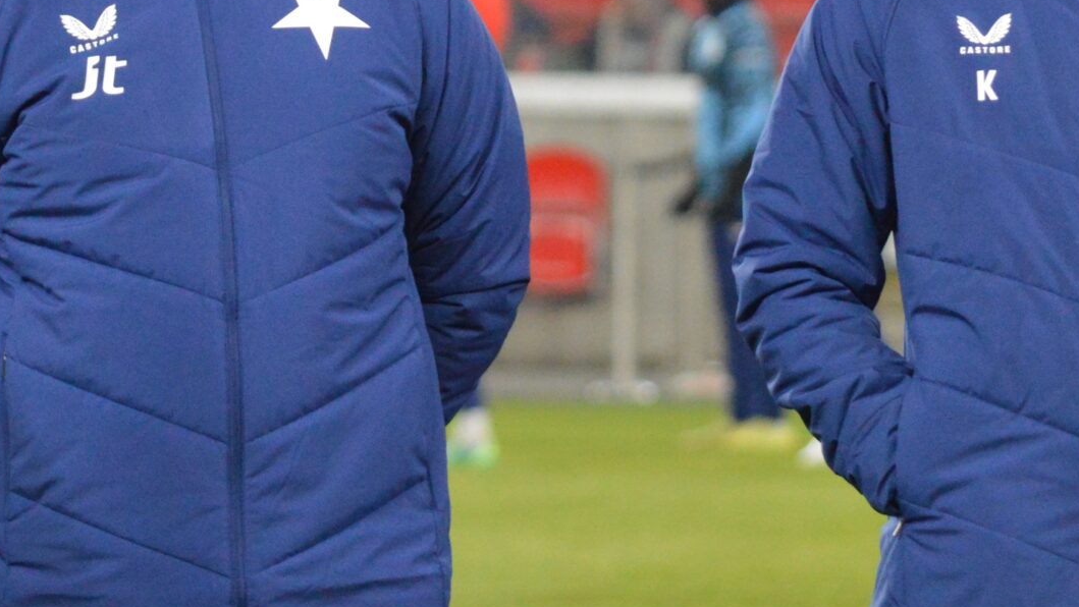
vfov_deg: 1.9
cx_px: 397
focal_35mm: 645
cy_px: 102
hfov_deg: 3.3
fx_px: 18456
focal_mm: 170
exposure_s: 1/640
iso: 3200
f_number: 5
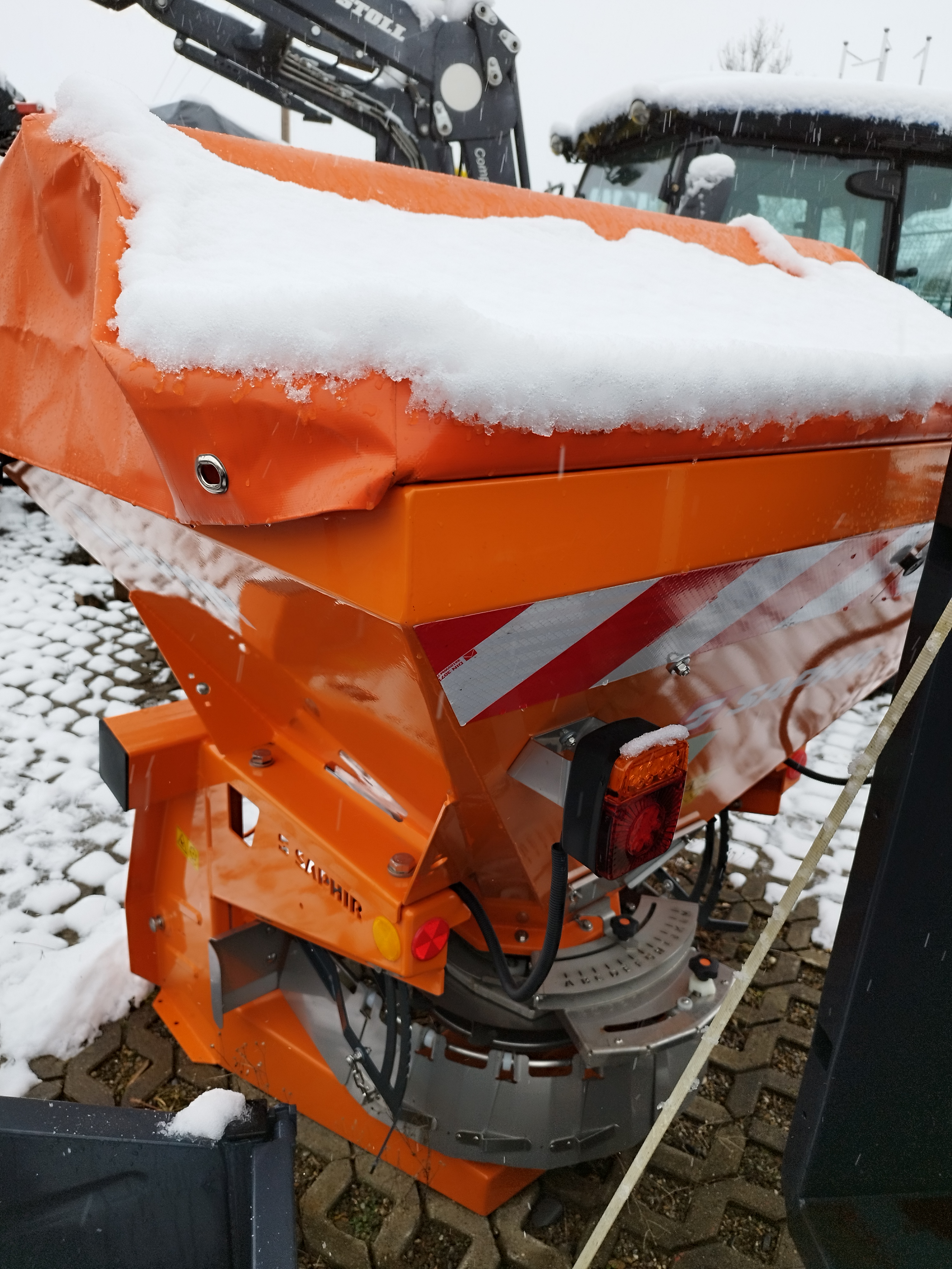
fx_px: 880
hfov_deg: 56.8
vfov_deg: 71.6
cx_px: 476
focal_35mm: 24
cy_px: 634
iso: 50
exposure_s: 1/120
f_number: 1.89
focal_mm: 5.89
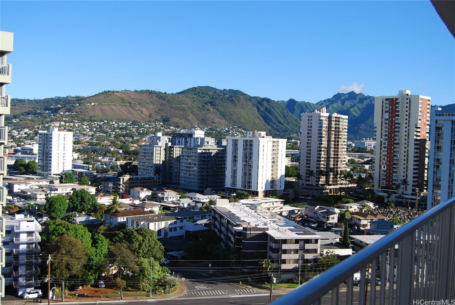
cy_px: 152
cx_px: 228
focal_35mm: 39
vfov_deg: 34.3
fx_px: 494
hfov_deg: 49.5
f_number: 5
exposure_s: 1/1000
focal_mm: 26
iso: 200
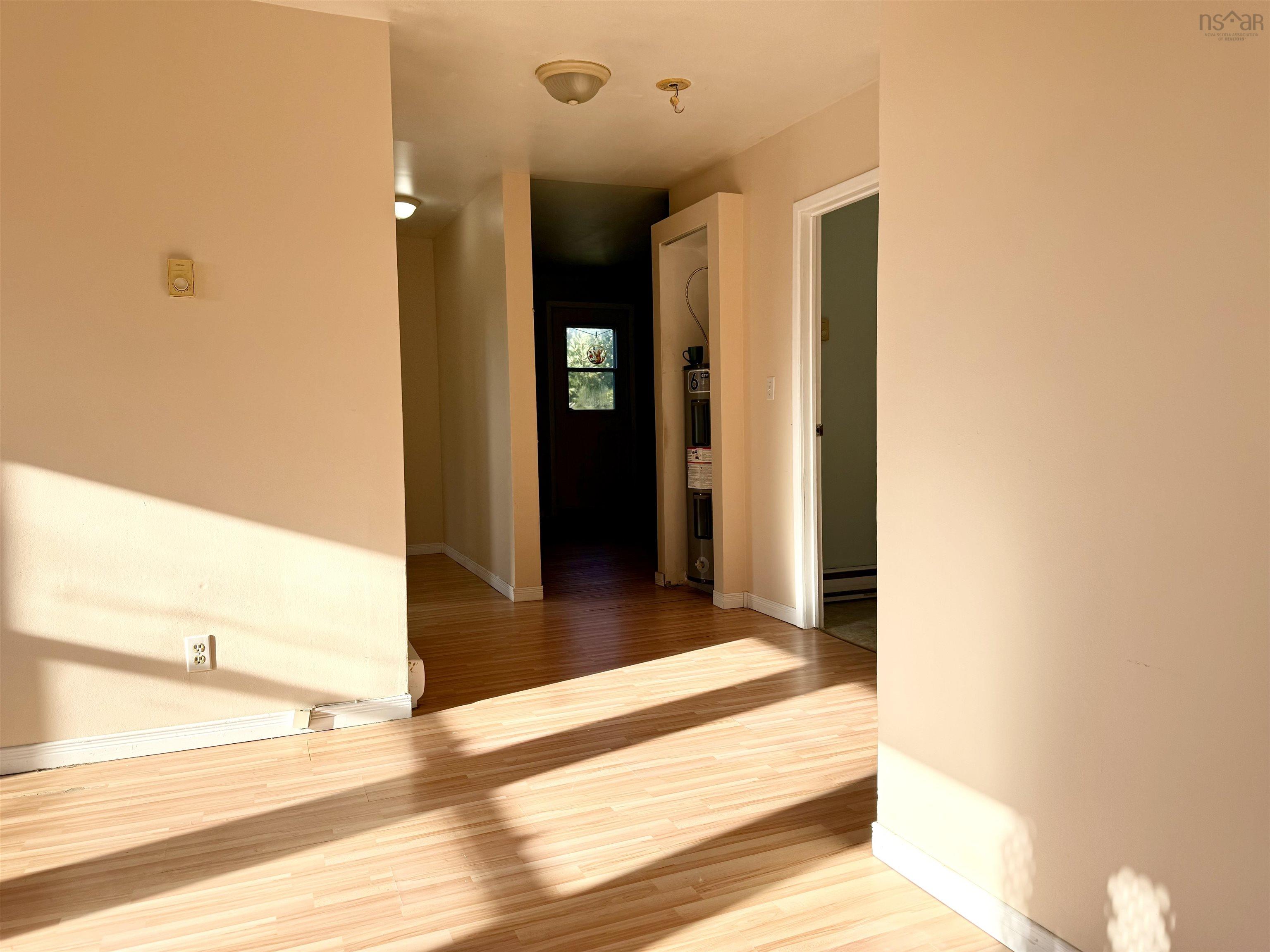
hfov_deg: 71.6
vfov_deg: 56.8
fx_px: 881
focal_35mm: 24
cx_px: 635
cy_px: 476
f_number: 1.78
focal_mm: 6.76
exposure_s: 1/1464
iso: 80
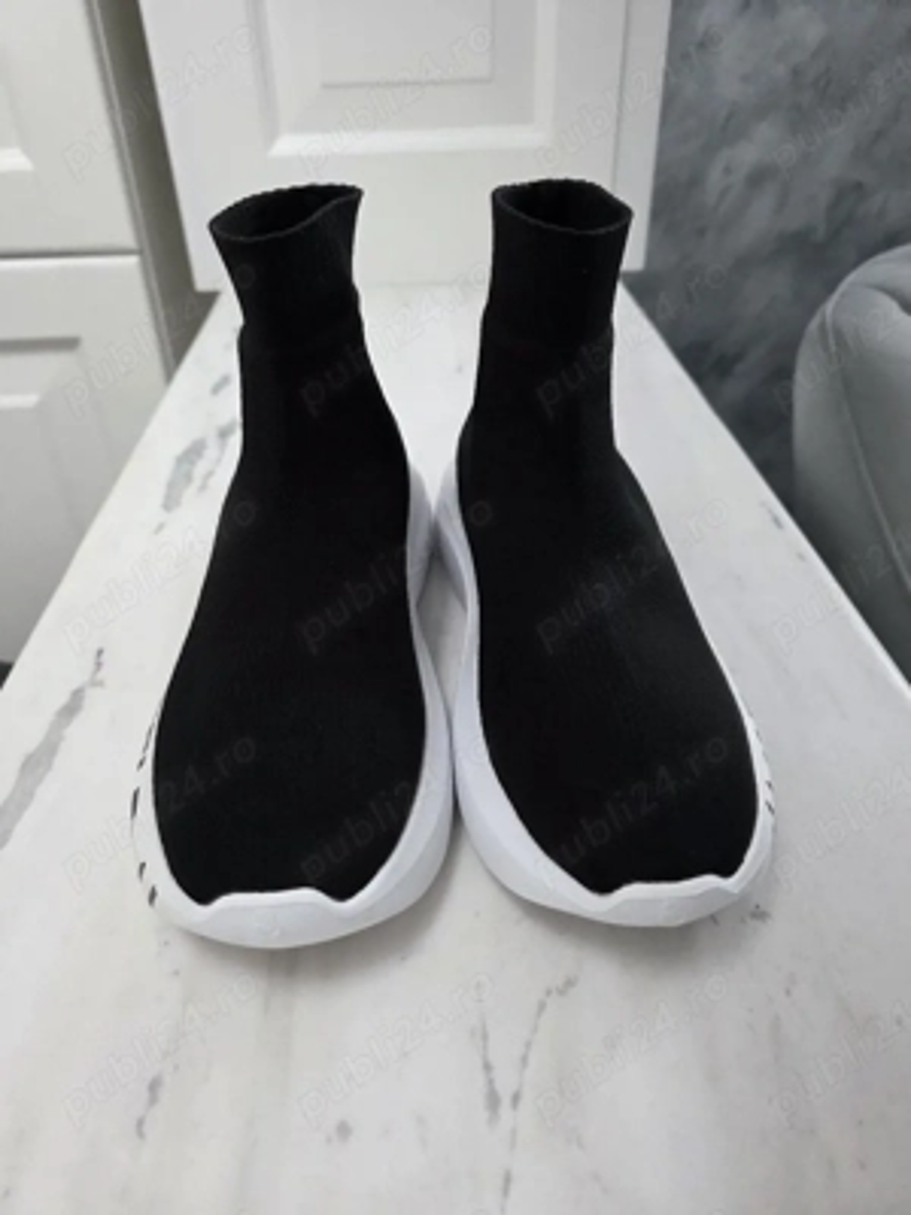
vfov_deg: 73.9
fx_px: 807
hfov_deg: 58.9
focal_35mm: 23
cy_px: 608
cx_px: 456
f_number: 1.7
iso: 500
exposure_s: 1/101
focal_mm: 6.3
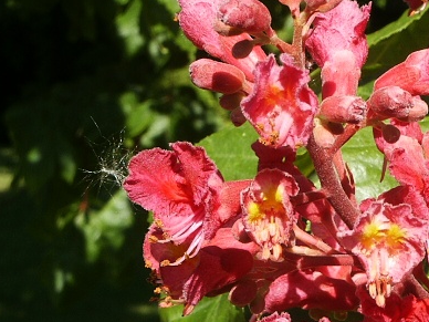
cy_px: 268
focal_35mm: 163
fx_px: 2020
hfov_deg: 12.0
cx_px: 414
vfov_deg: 9.1
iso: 64
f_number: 8
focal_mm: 15.84
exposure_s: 1/90
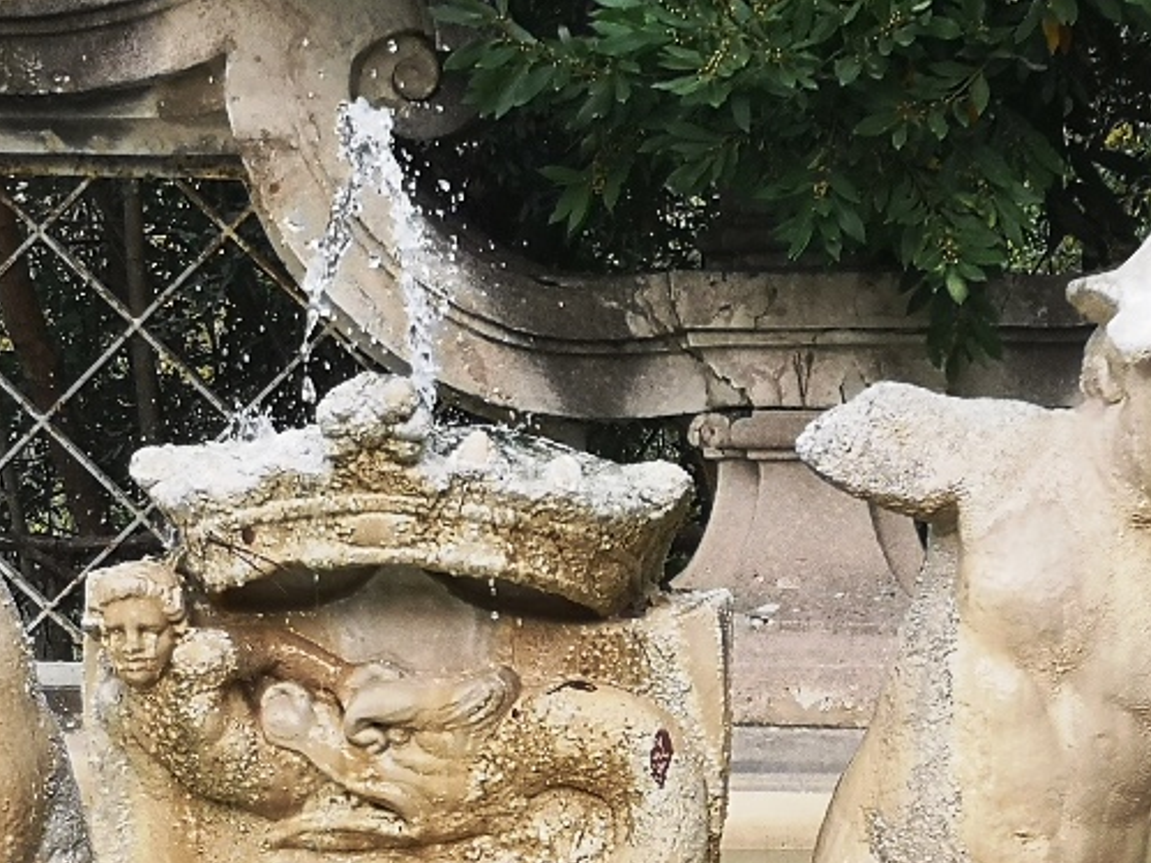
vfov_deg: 11.8
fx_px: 4155
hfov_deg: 15.8
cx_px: 595
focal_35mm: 125
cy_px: 819
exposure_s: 1/318
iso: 50
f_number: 1.8
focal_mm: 5.58
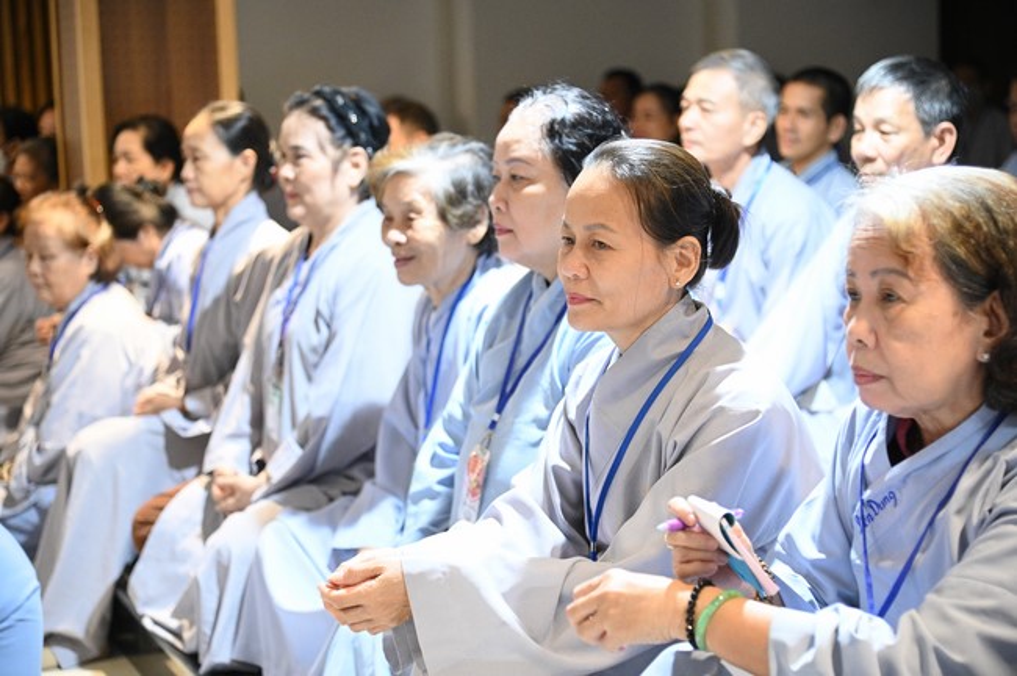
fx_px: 1975
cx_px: 508
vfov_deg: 19.4
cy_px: 338
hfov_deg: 28.9
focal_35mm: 70
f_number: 4
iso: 6400
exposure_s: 1/160
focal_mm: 70
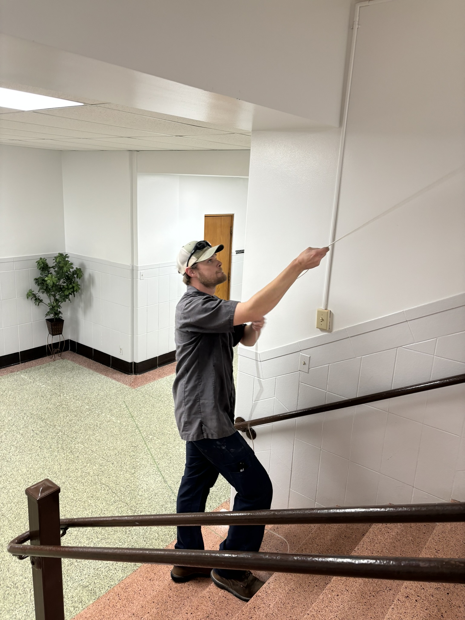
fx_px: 466
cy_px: 310
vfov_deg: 67.3
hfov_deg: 53.1
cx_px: 232
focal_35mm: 26
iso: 80
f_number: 1.6
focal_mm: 5.96
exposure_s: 1/60
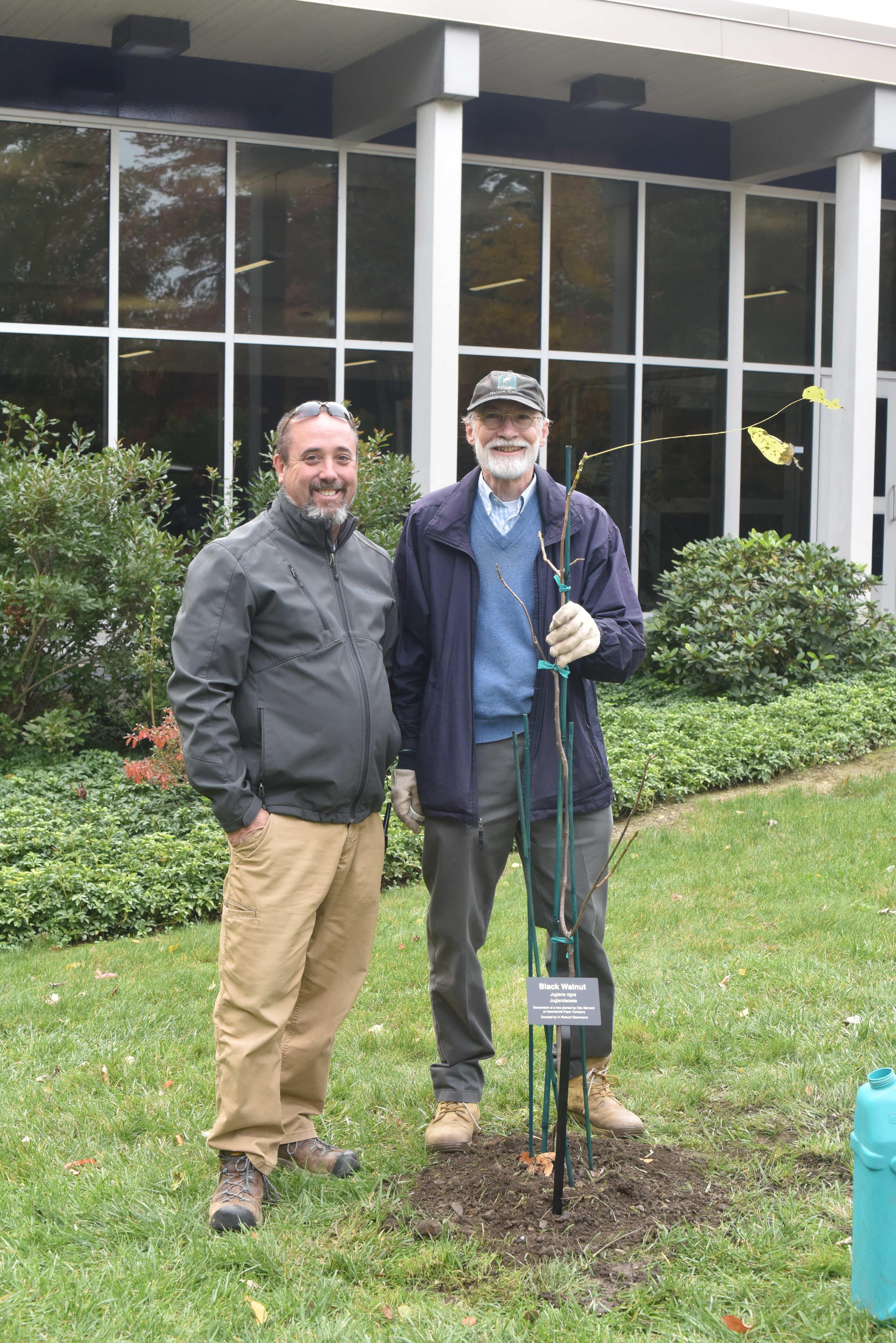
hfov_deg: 27.0
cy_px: 672
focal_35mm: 50
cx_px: 448
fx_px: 1865
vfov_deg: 39.6
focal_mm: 50
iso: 2000
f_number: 8
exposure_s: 1/250
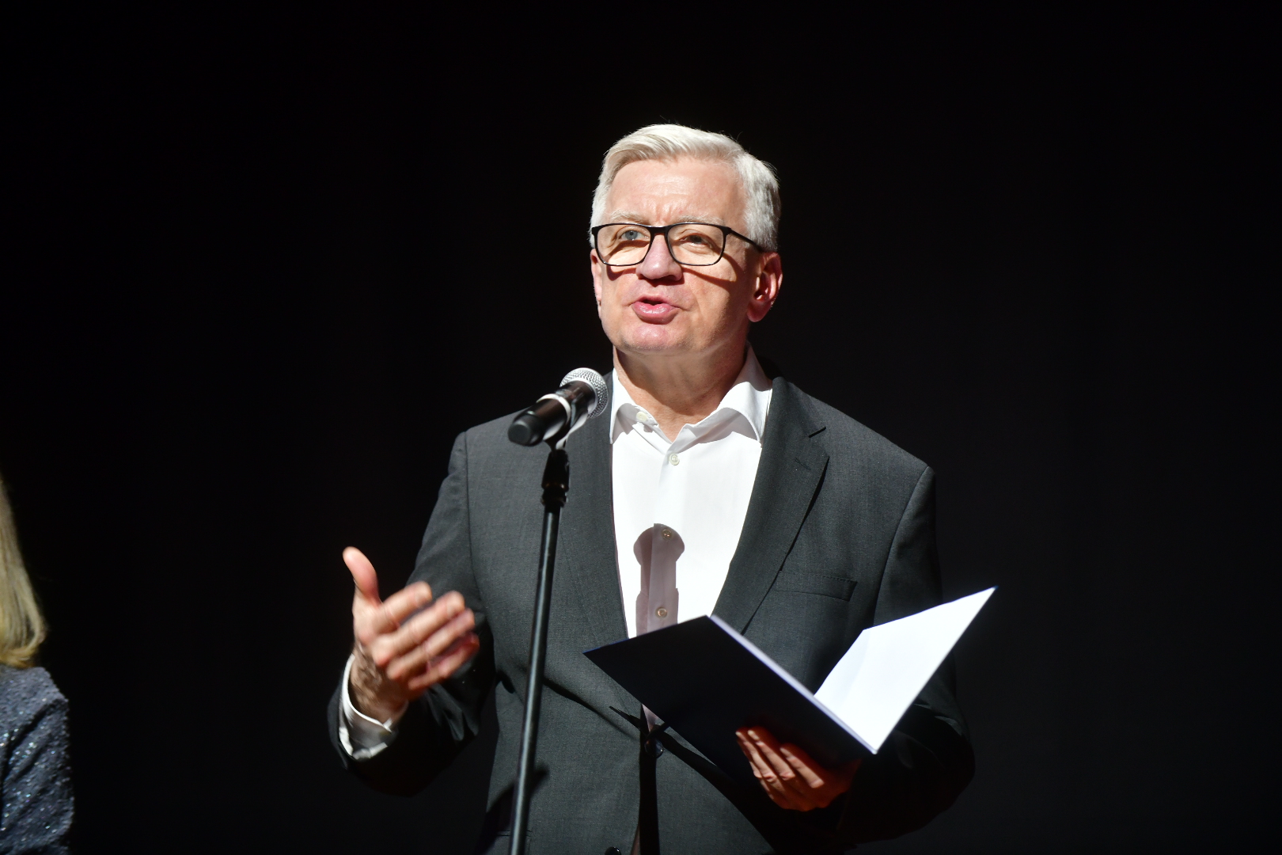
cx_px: 641
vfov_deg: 9.1
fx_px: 5341
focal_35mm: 150
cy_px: 428
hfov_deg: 13.7
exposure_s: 1/160
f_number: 2.8
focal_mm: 150
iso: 640
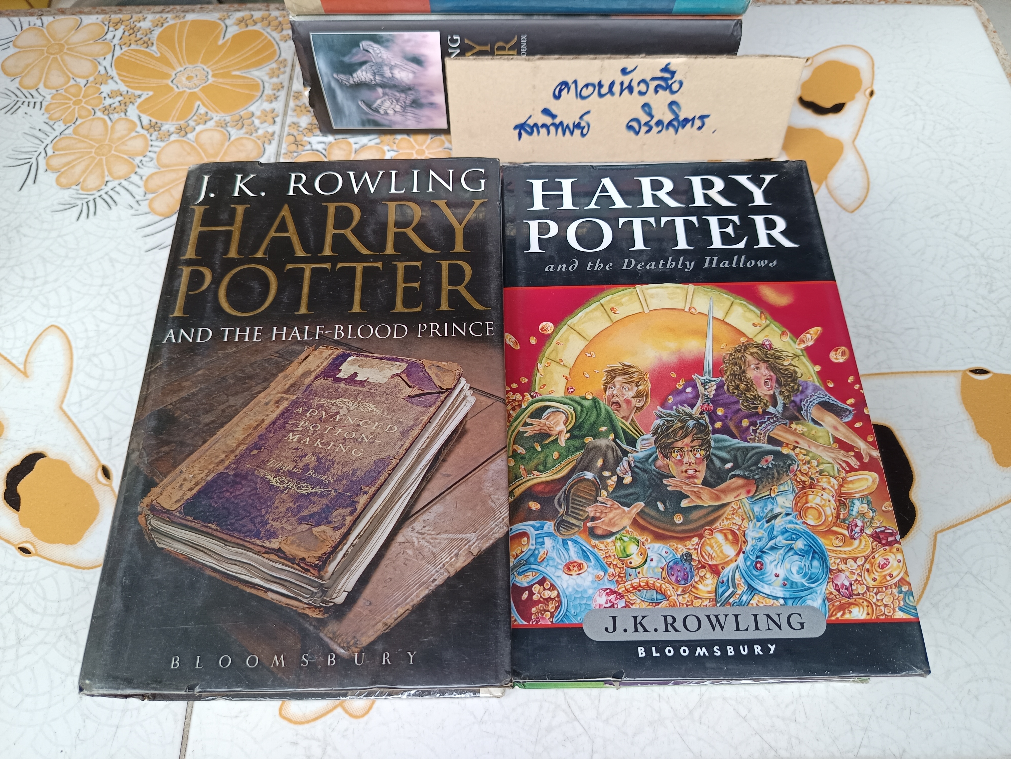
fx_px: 701
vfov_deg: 56.8
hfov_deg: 71.6
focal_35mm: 24
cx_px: 506
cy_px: 380
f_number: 1.7
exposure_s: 1/50
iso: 170
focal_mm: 5.31
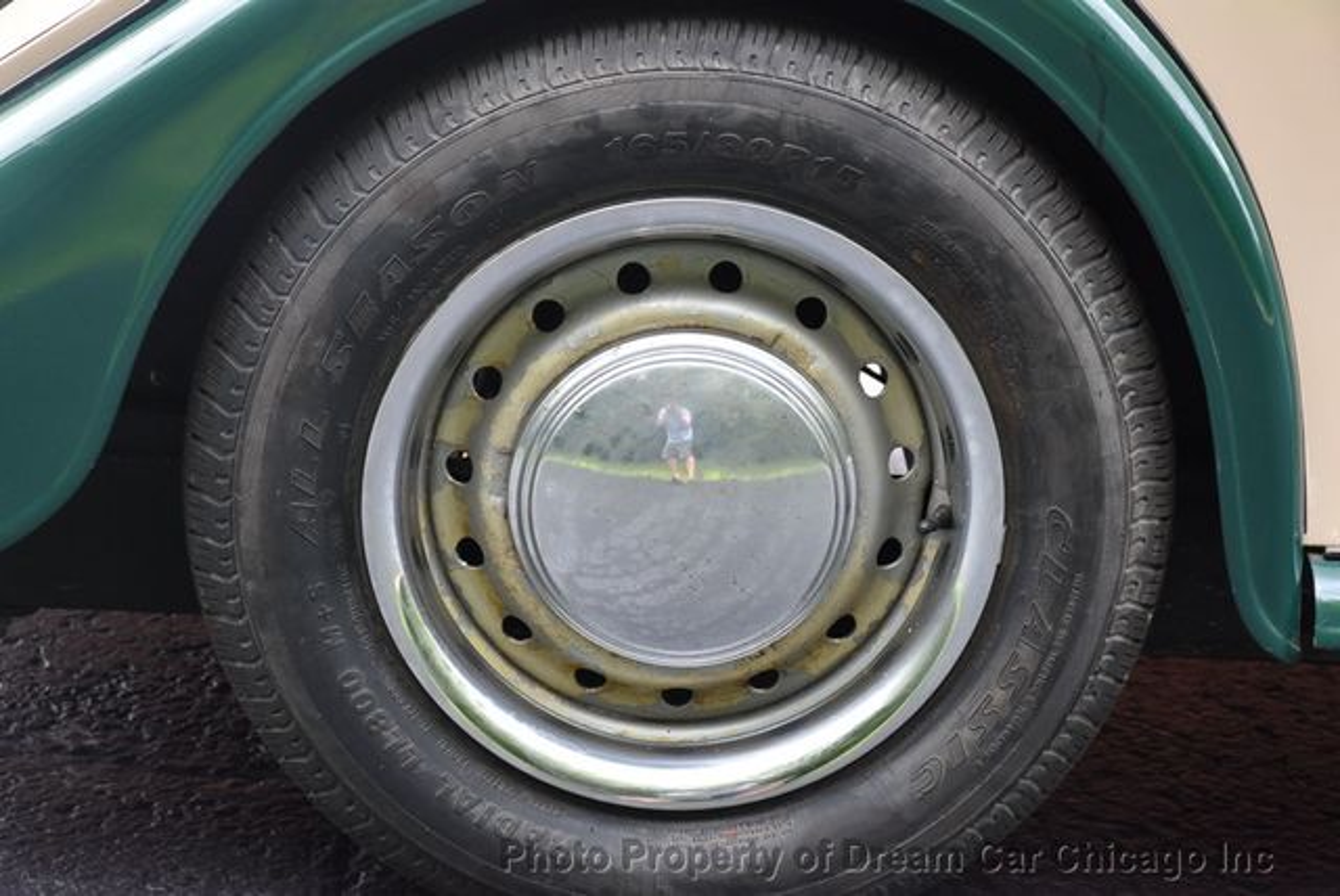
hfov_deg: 17.0
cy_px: 448
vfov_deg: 11.4
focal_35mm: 120
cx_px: 670
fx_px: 4471
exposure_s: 1/320
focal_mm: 80
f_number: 8
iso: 800
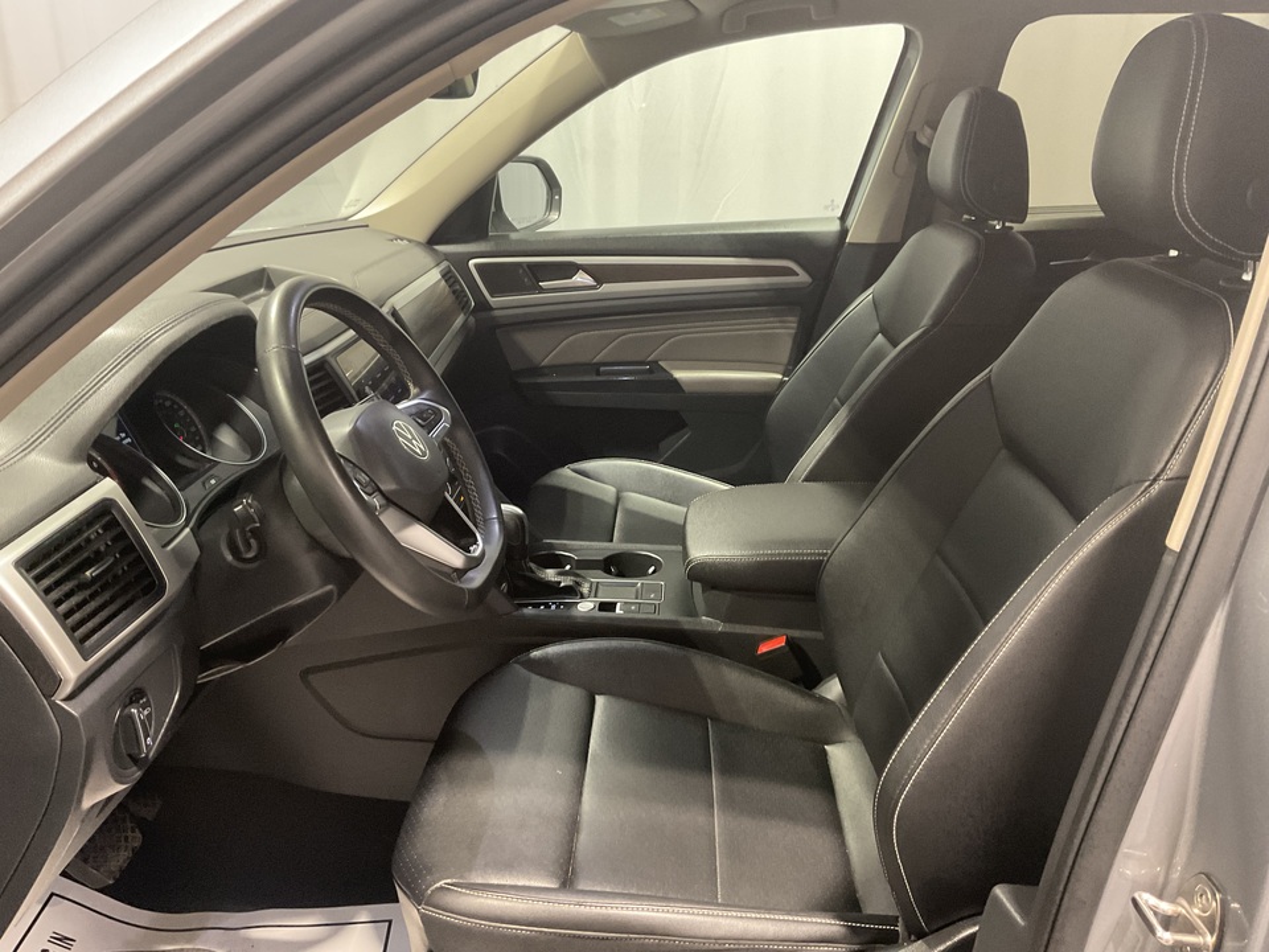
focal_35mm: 29
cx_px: 634
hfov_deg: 61.7
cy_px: 476
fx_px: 1063
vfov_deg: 48.2
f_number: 1.8
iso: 250
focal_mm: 3
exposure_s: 1/33
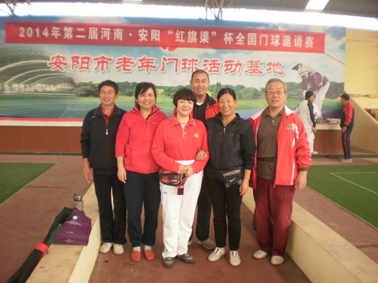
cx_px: 189
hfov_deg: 51.4
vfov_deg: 39.7
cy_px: 142
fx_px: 393
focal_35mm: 36
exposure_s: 1/80
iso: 100
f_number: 3.1
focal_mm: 6.3
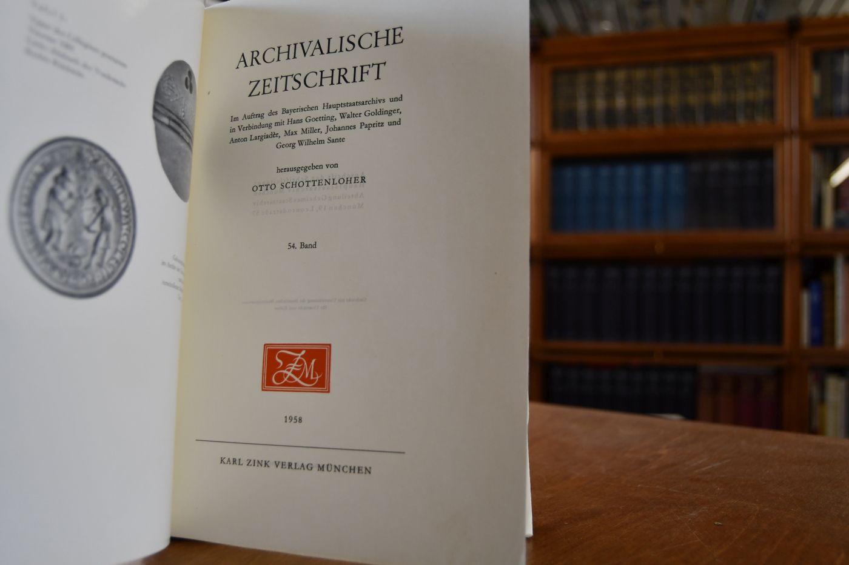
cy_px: 282
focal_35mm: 33
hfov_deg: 57.2
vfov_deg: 40.0
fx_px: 778
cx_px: 424
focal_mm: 22
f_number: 3.5
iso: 450
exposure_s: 1/250
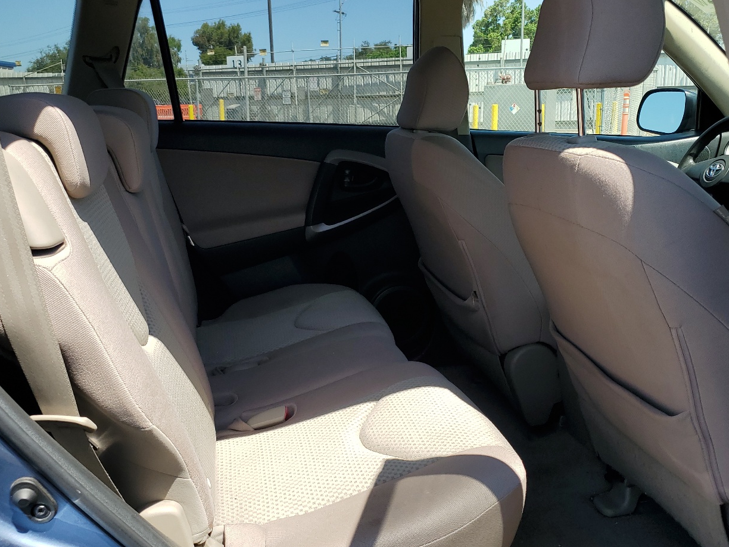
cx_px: 384
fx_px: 716
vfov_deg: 41.8
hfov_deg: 53.9
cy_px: 290
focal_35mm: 34
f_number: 1.5
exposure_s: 1/1429
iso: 50
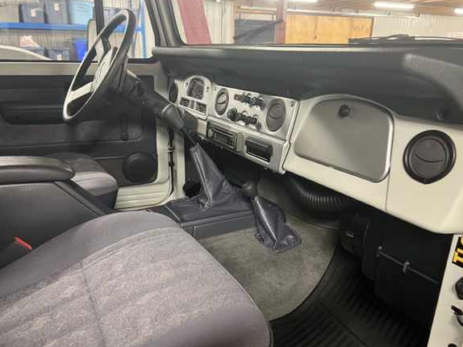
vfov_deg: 48.2
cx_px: 225
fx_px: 388
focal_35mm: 29
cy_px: 184
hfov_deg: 61.7
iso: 320
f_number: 1.5
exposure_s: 1/60
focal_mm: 5.7
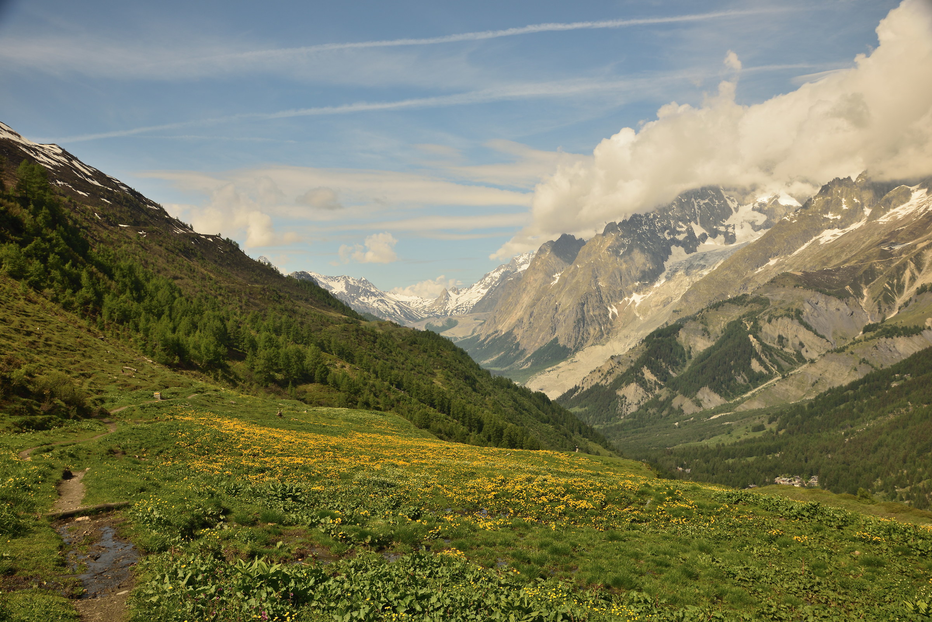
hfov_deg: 58.7
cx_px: 466
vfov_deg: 41.1
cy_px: 311
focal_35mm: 32
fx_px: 829
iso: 100
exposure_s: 1/160
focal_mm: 32
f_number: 10
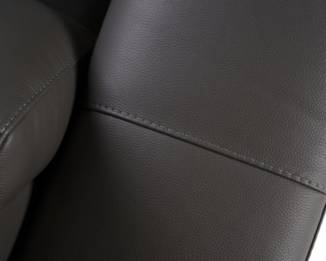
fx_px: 647
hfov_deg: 28.3
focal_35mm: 67
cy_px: 130
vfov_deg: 22.8
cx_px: 179
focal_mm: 59
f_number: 16
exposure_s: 1/100
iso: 125
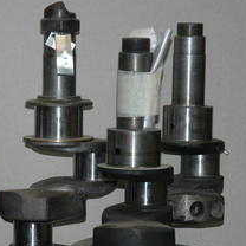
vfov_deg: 8.2
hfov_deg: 8.2
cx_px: 35
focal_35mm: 214
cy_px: 180
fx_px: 1721
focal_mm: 70
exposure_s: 1/60
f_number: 4.5
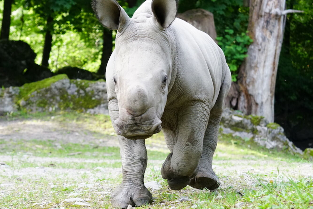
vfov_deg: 13.6
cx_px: 167
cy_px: 99
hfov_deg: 20.3
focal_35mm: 101
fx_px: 875
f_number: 6.3
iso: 3200
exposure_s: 1/500
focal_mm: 55
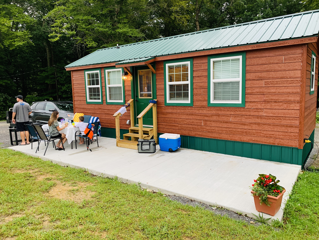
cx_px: 160
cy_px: 120
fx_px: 240
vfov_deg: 53.1
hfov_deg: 67.3
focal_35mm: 26
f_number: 1.8
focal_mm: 4.25
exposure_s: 1/121
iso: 80
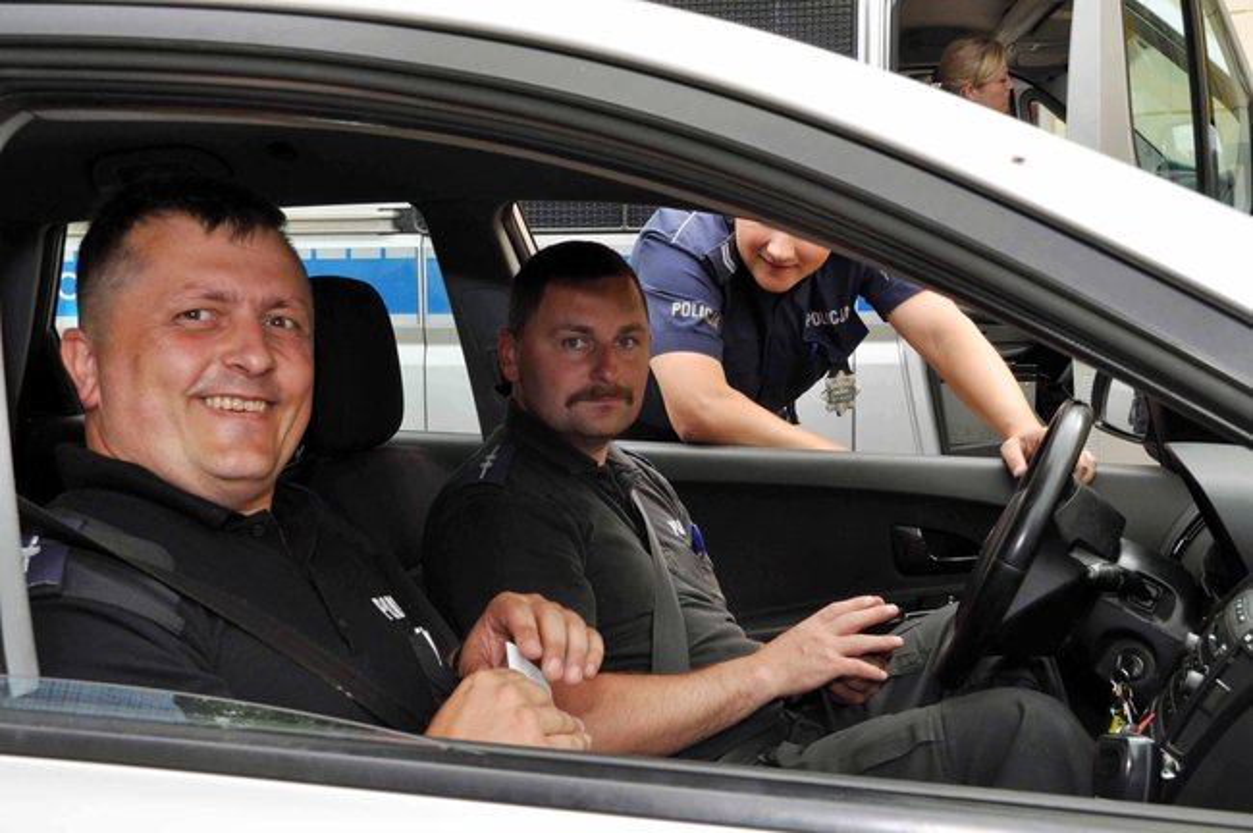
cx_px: 626
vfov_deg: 30.8
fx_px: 1512
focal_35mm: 44
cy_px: 416
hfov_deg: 45.0
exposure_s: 1/125
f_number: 14
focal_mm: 29
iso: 500
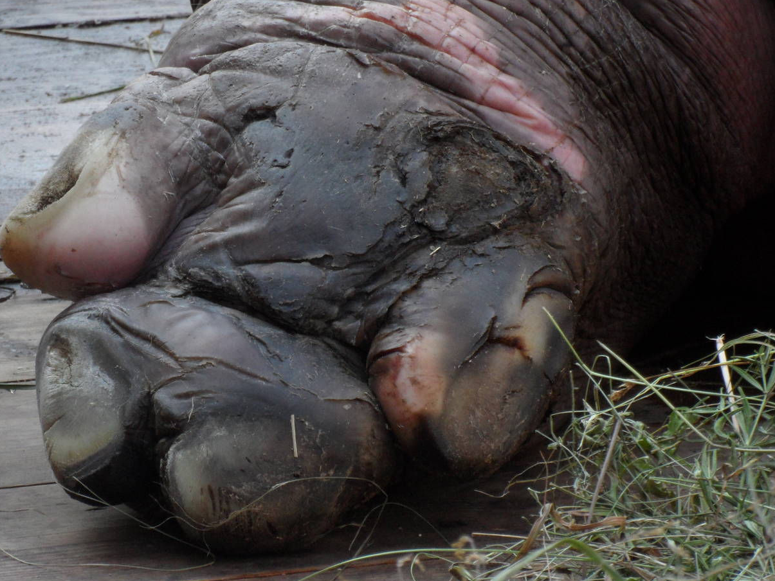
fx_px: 10703
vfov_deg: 3.1
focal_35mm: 478
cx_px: 376
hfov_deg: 4.1
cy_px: 235
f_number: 5.8
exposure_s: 1/90
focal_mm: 58.5
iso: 200
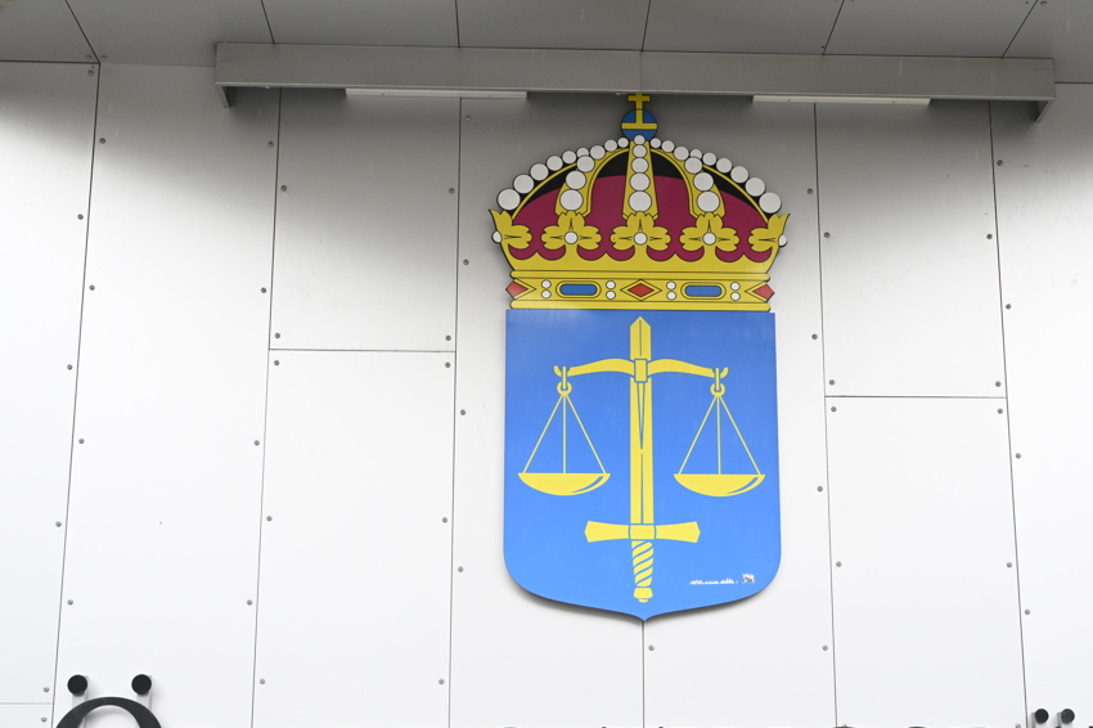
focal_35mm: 56
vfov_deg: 24.1
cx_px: 616
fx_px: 1699
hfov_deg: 35.6
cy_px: 436
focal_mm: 35
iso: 1250
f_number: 5.6
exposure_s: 1/400
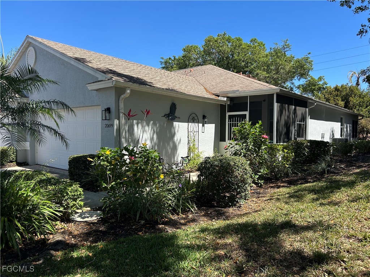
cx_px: 185
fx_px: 278
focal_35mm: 26
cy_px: 138
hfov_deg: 67.3
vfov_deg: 53.1
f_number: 1.5
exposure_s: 1/1838
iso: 50
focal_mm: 5.7
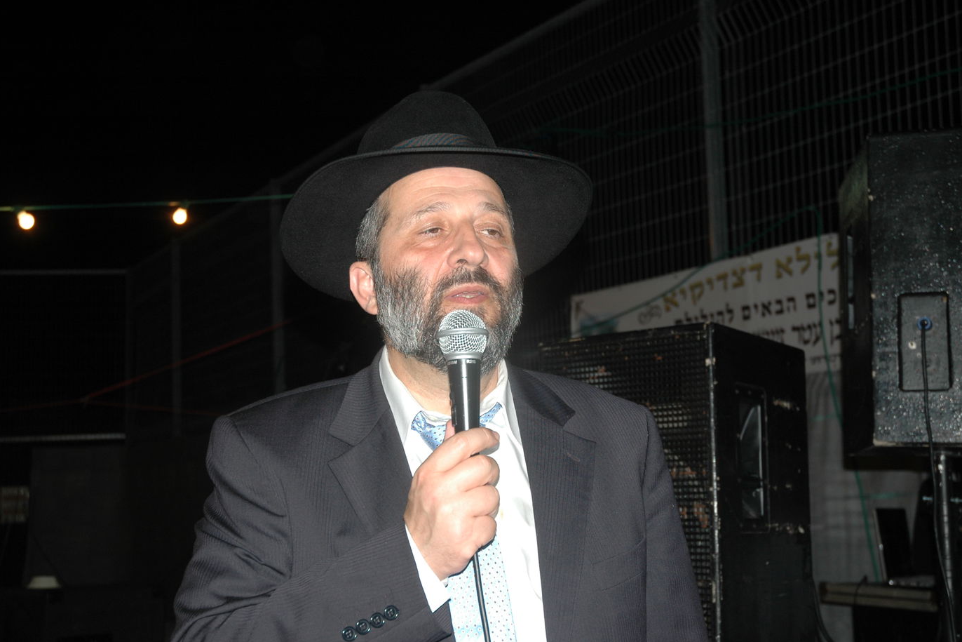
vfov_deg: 25.3
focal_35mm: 54
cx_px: 475
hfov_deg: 37.2
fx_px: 1430
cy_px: 325
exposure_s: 1/160
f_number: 5
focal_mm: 35
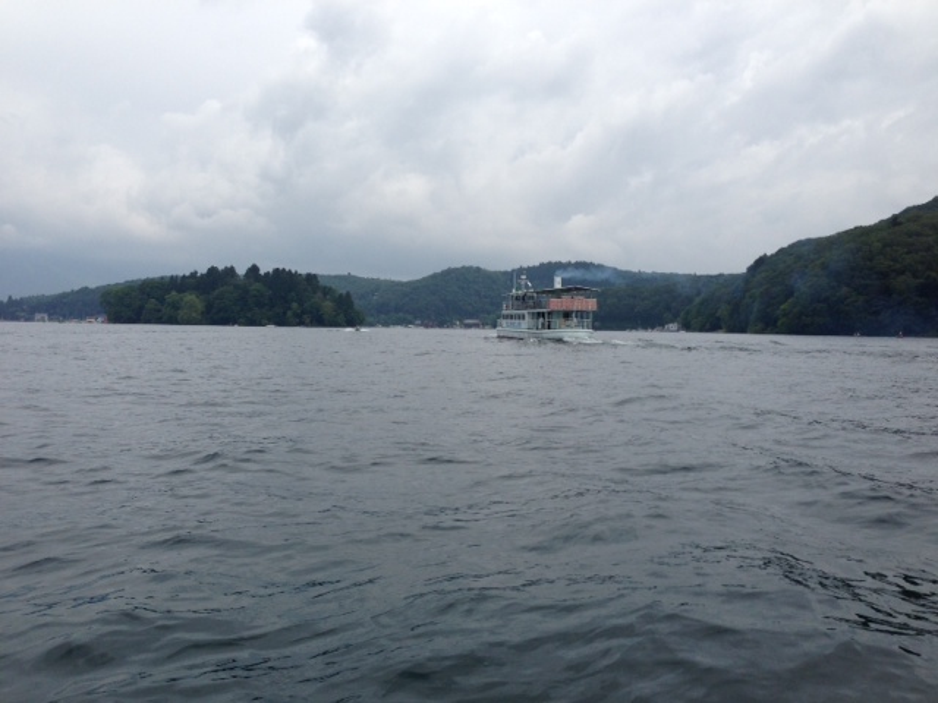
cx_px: 469
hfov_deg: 55.4
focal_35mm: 33
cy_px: 352
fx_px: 894
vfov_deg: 42.9
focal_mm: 4.13
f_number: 2.4
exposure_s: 1/2008
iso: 50
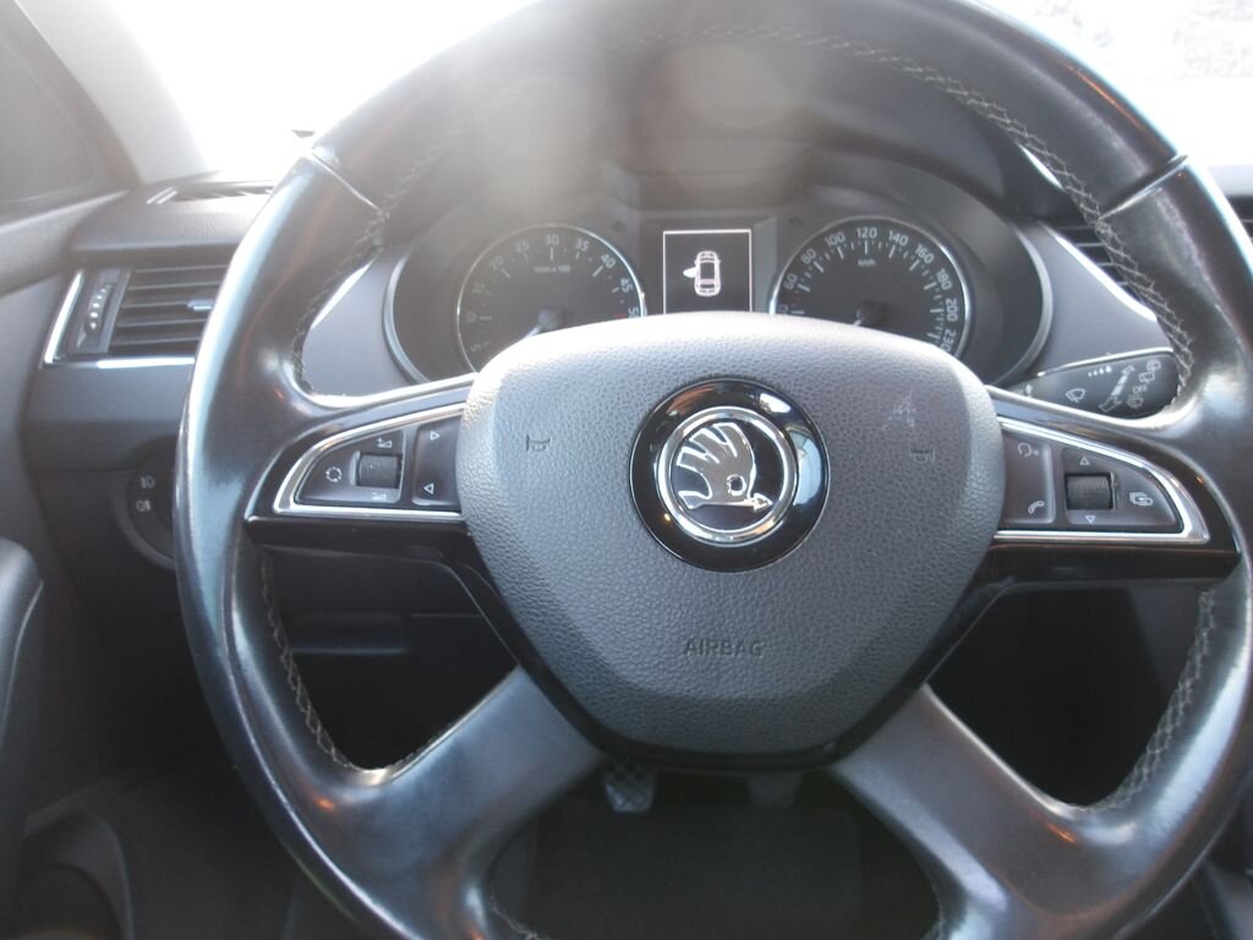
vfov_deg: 51.4
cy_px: 470
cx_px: 626
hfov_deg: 65.3
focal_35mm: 27
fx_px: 977
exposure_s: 1/26
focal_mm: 4.9
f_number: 3
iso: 200
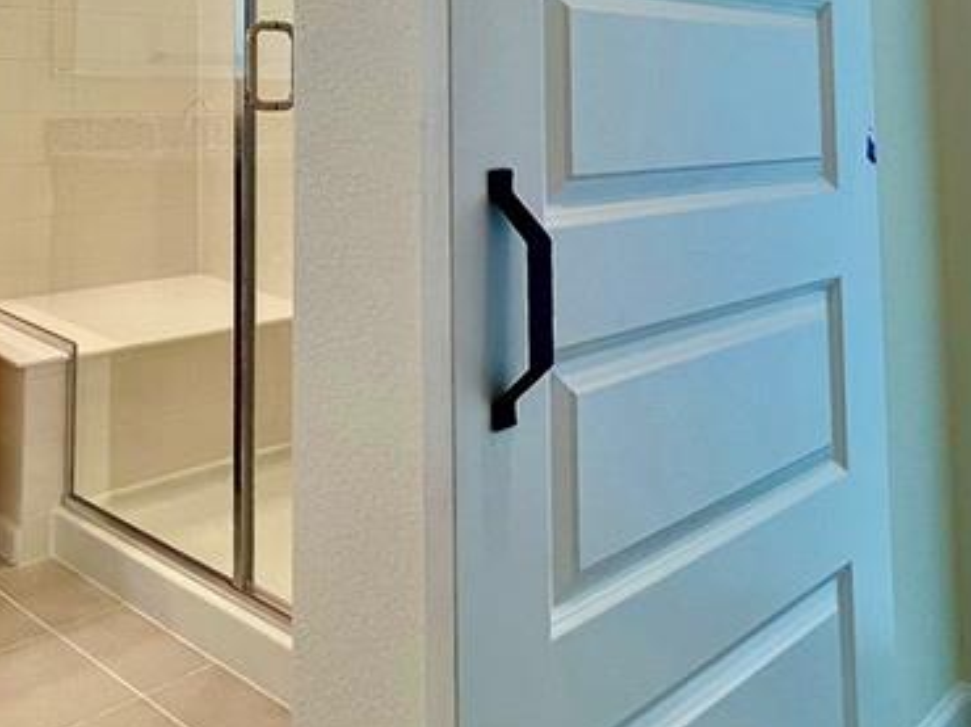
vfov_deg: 36.2
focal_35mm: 36
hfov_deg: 50.3
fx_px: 1009
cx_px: 310
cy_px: 25
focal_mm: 1.57
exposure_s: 1/120
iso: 80
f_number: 1.8
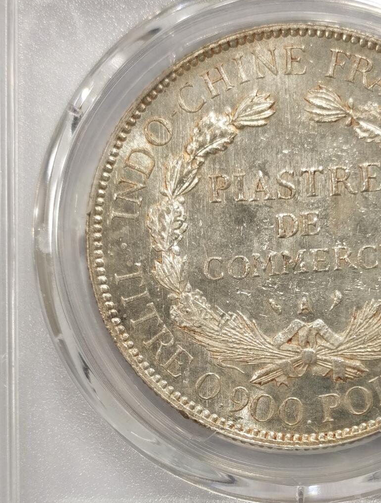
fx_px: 1399
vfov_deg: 20.2
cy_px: 361
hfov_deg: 15.4
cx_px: 299
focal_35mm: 96
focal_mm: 5.56
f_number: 16
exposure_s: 1/100
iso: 80
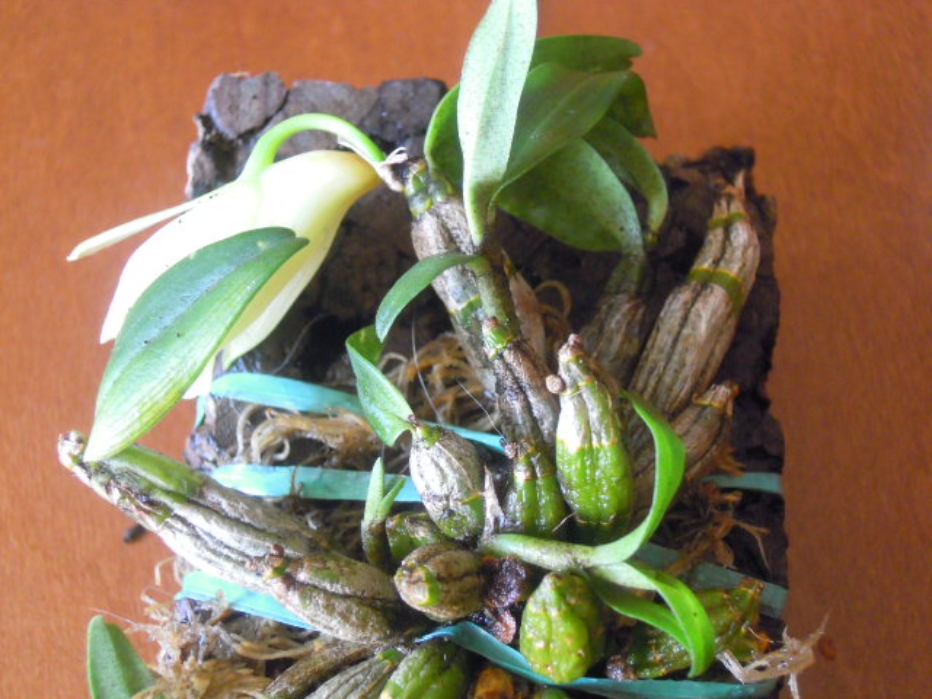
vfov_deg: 27.0
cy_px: 350
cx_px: 466
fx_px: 1454
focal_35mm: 54
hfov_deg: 35.5
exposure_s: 1/80
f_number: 3.7
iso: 720
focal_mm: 9.6
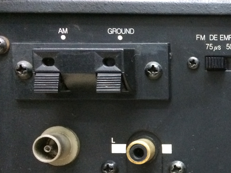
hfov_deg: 24.4
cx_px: 262
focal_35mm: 74
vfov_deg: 19.7
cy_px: 134
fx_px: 494
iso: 400
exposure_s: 1/17
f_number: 2.2
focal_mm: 4.15
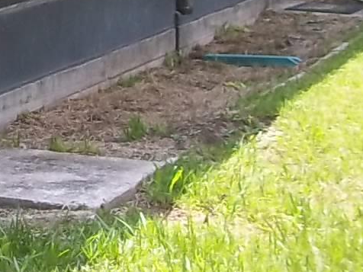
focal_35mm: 155
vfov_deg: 9.3
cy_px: -145
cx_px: -347
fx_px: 1625
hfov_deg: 11.5
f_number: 3.1
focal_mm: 6.5
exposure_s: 1/250
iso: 80
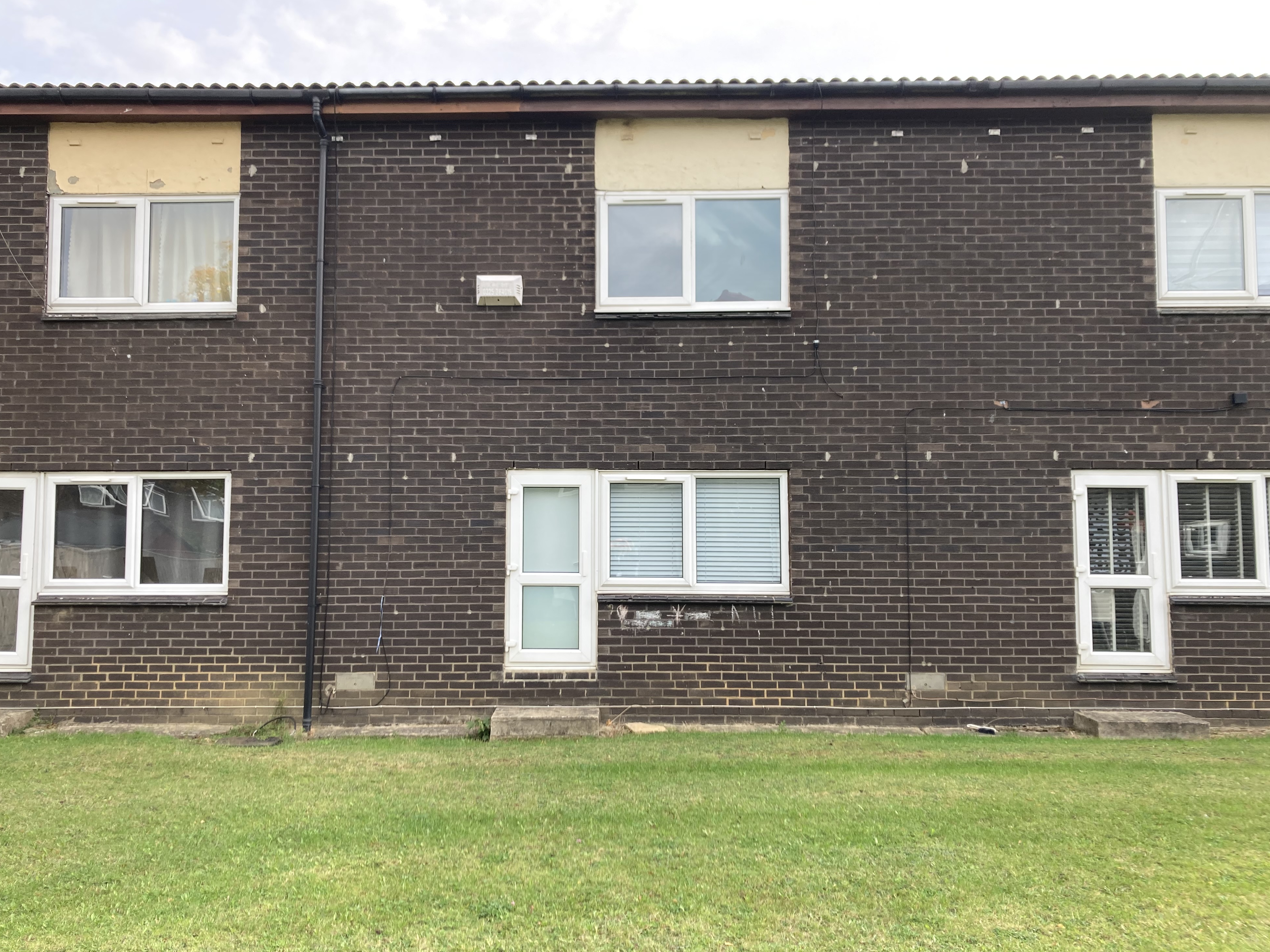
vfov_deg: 48.2
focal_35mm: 29
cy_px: 477
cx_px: 618
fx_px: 1064
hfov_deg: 61.6
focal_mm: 3.99
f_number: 1.8
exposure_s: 1/249
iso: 20
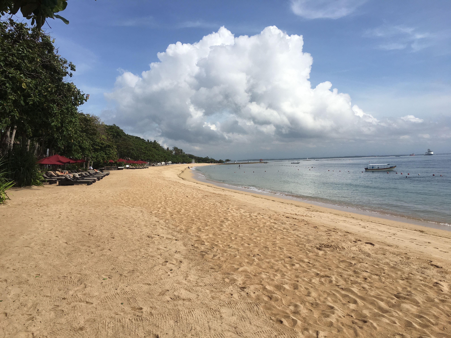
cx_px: 226
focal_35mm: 29
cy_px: 169
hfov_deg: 61.7
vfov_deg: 48.2
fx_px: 378
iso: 25
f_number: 2.2
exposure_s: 1/3205
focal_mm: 4.15
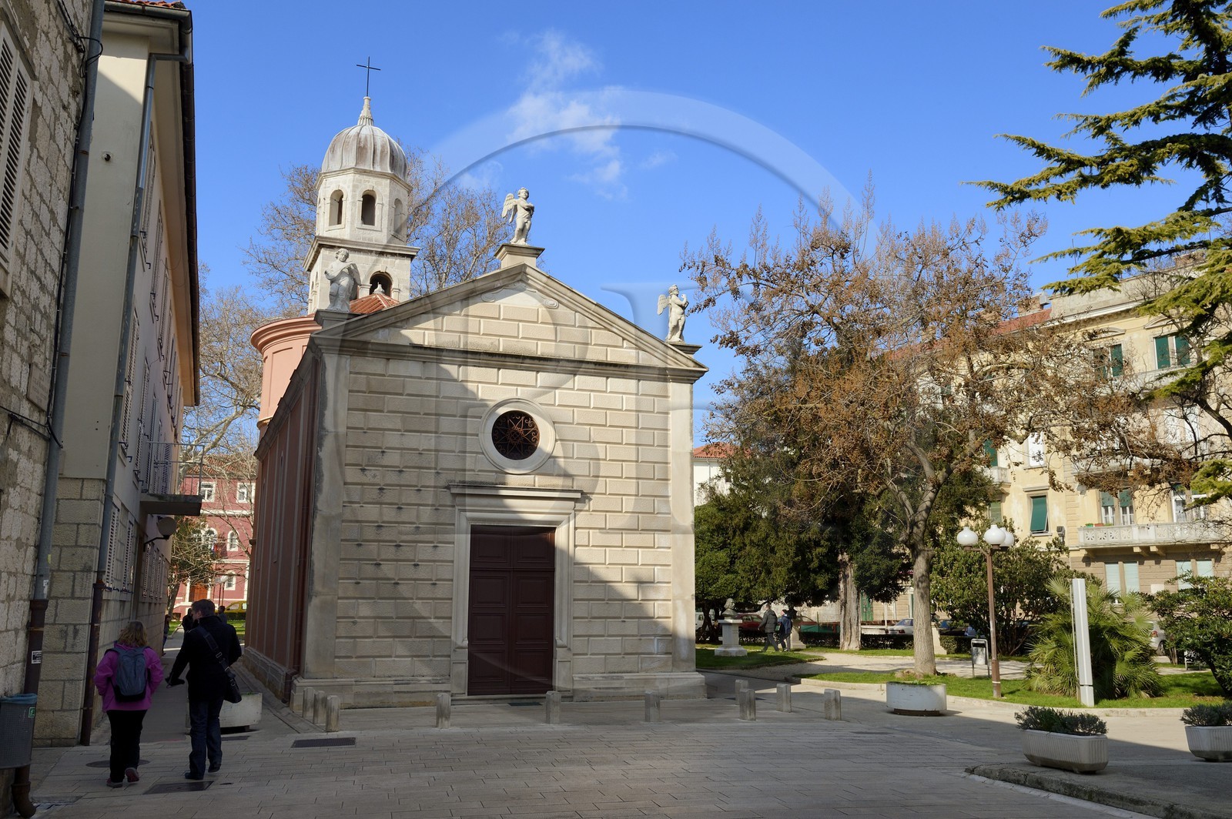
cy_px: 410
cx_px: 616
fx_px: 1094
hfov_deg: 58.8
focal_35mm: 32
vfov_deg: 41.0
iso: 200
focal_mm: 32
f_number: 16
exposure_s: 1/160
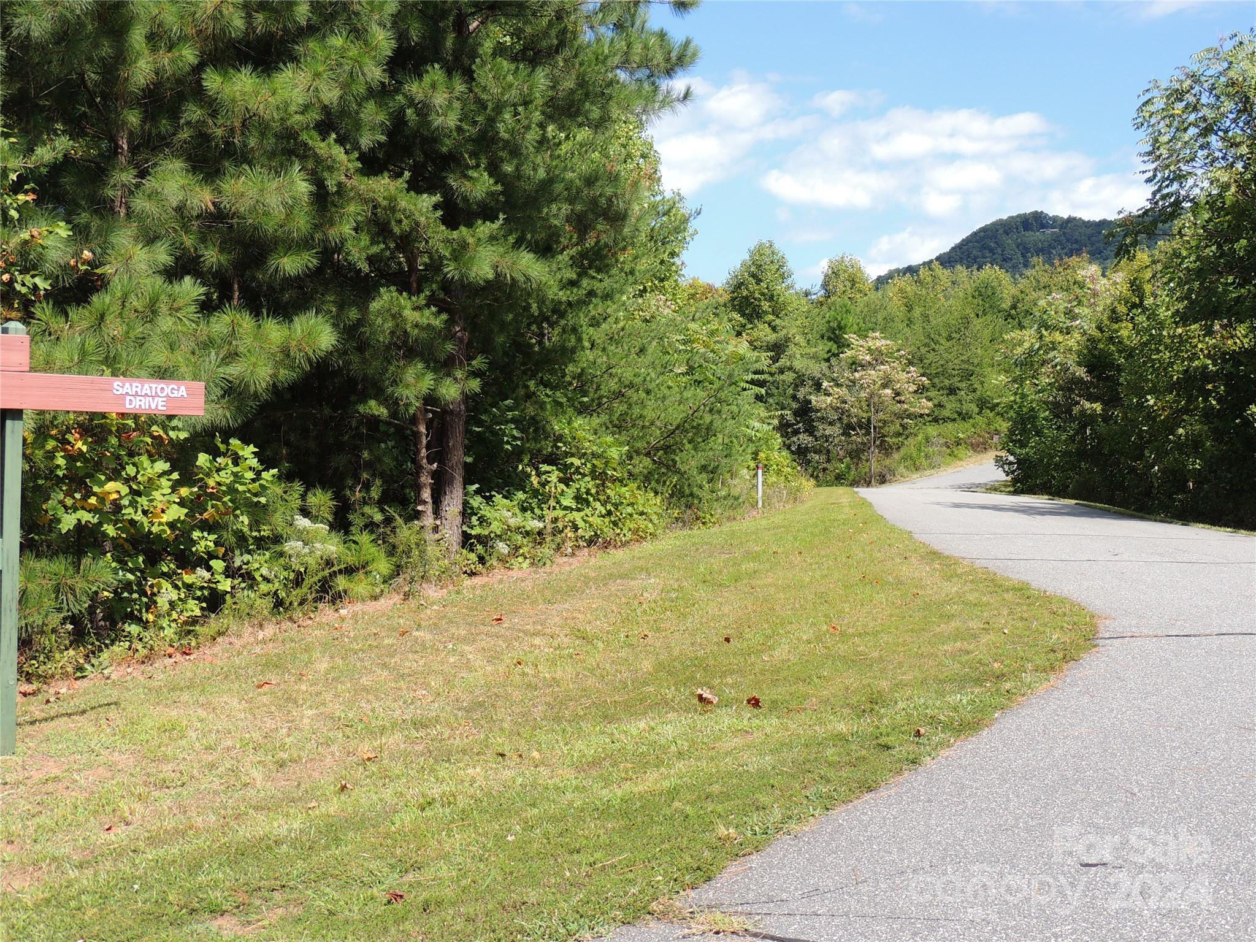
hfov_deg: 43.9
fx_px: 1560
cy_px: 471
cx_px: 628
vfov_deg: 33.6
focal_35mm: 43
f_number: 3.4
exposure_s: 1/640
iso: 100
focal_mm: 7.6
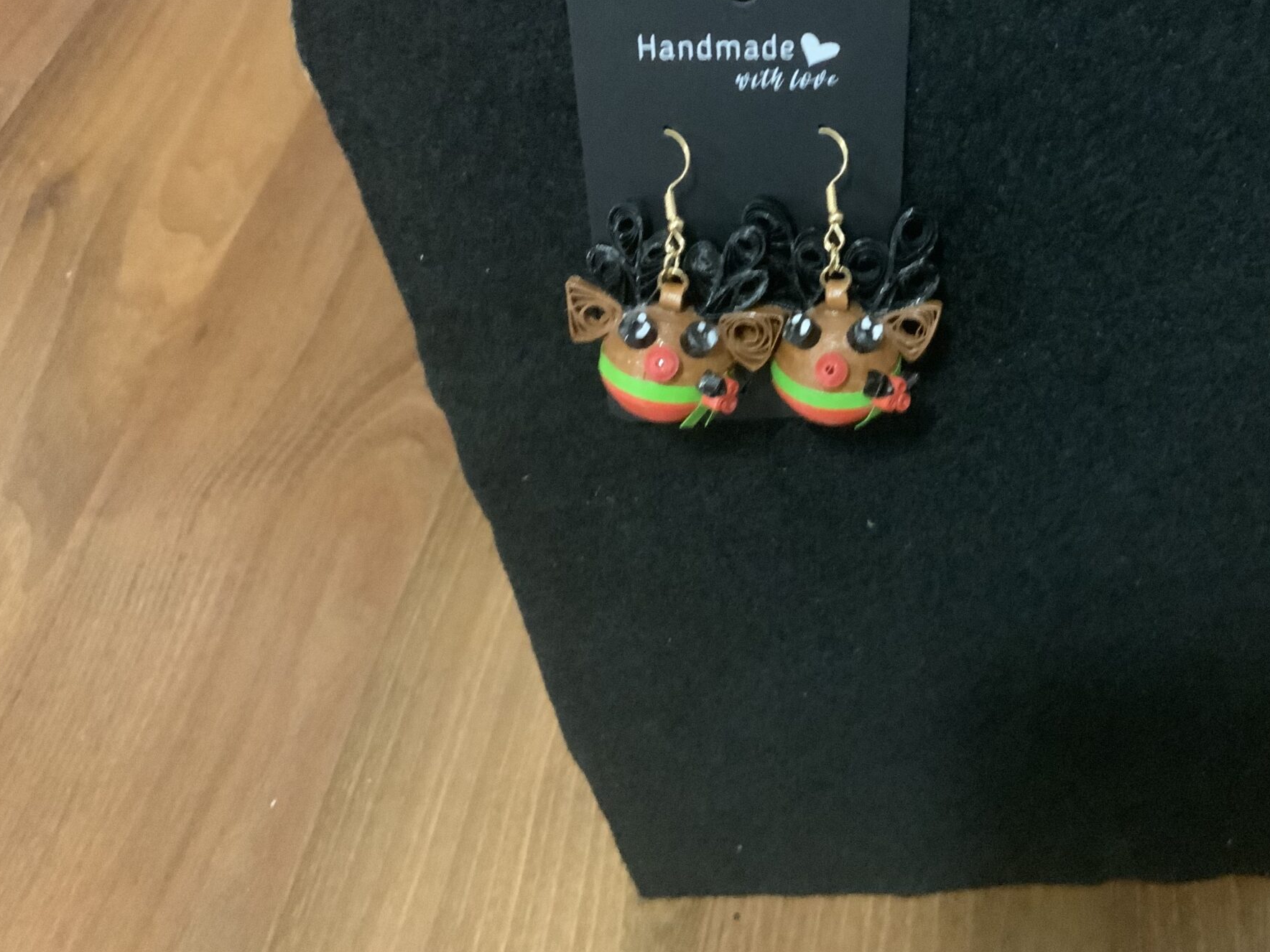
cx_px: 912
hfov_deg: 43.7
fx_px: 1541
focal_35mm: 42
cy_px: 327
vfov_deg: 34.1
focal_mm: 3
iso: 500
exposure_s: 1/17
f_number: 1.8
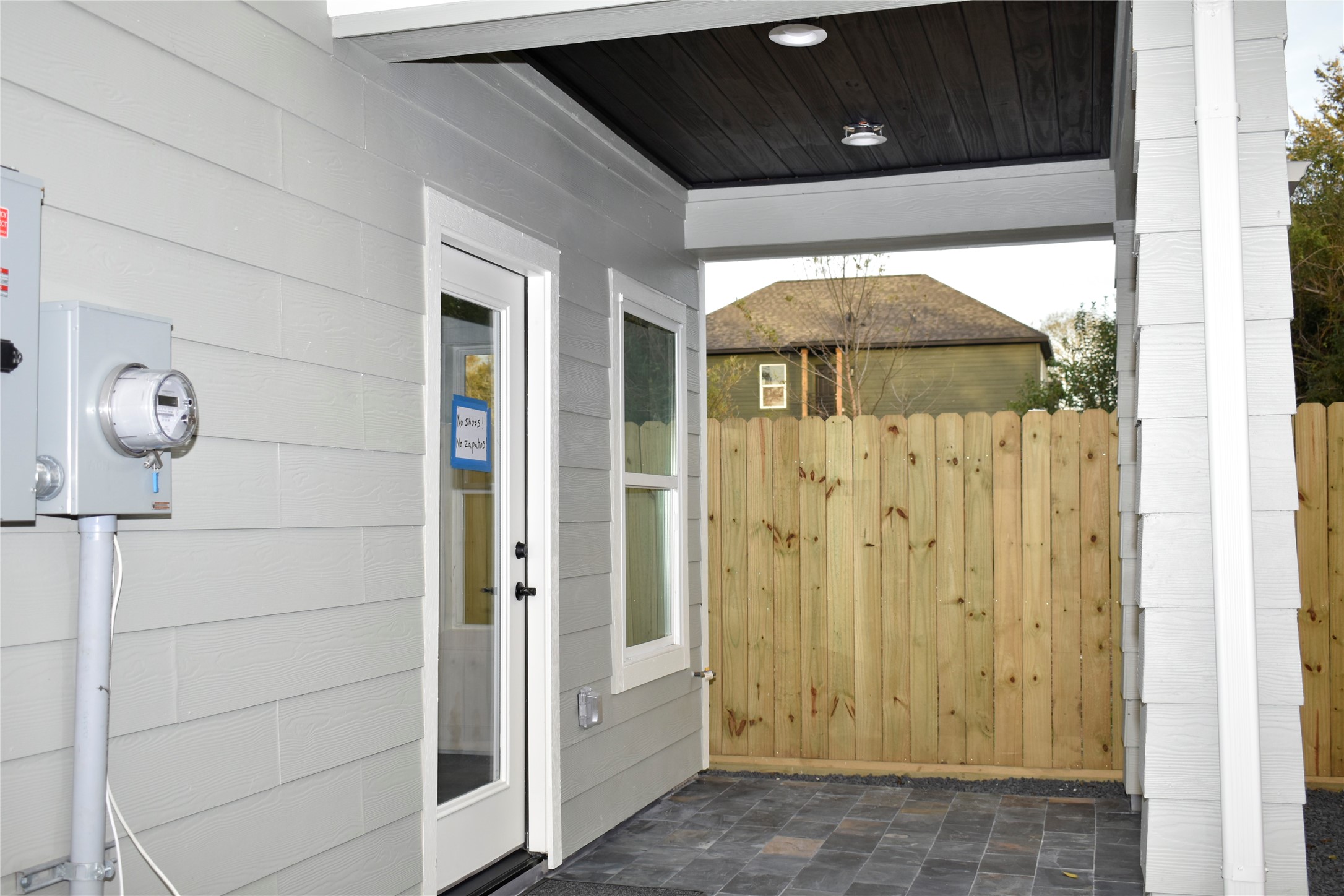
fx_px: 1456
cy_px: 448
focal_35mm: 39
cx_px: 672
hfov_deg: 49.6
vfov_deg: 34.2
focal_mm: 26
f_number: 5
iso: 280
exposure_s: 1/200
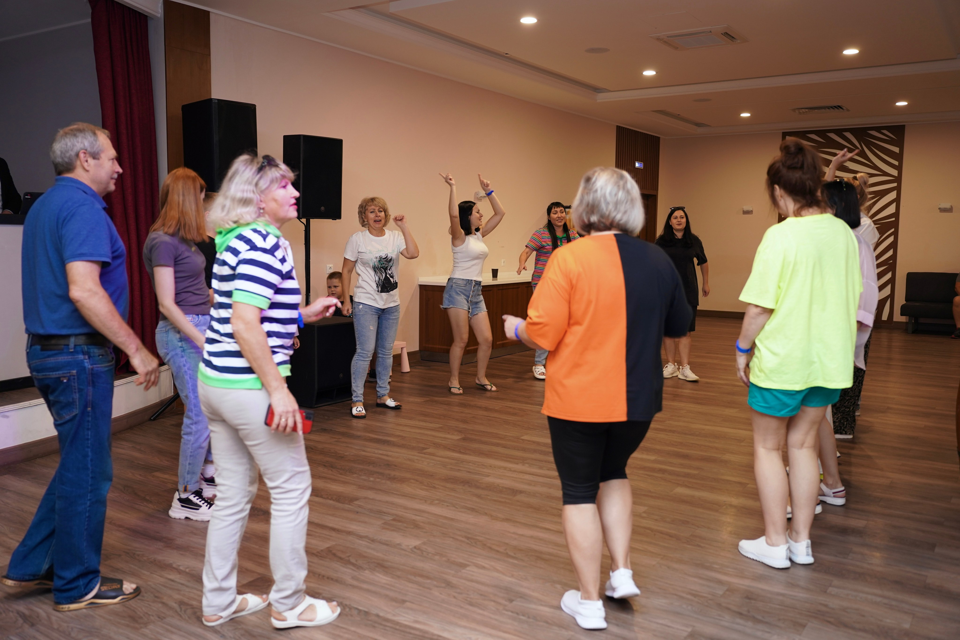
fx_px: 800
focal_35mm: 30
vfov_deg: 43.6
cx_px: 480
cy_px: 320
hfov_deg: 61.9
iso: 320
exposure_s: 1/60
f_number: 2.8
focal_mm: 30
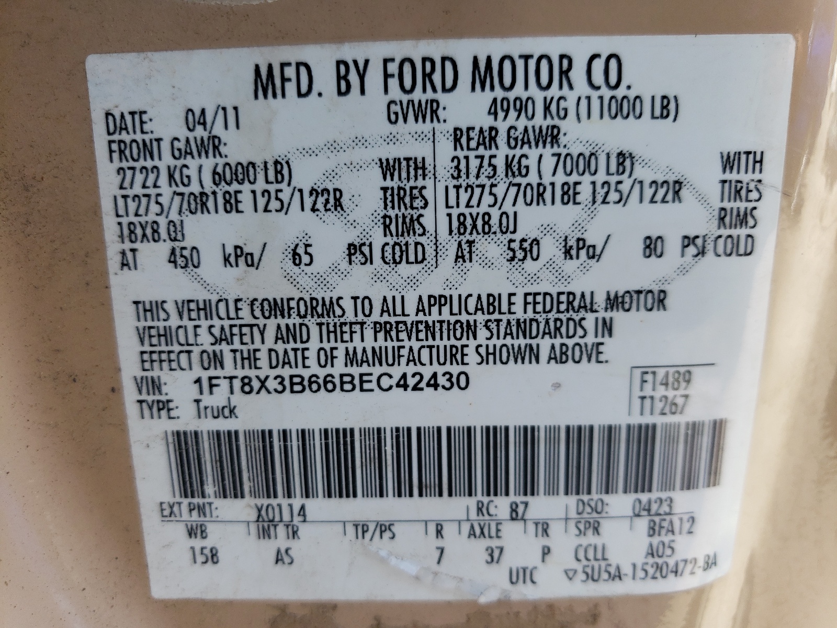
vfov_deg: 53.1
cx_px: 418
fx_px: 629
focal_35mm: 26
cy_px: 314
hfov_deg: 67.3
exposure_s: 1/357
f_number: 1.5
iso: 50
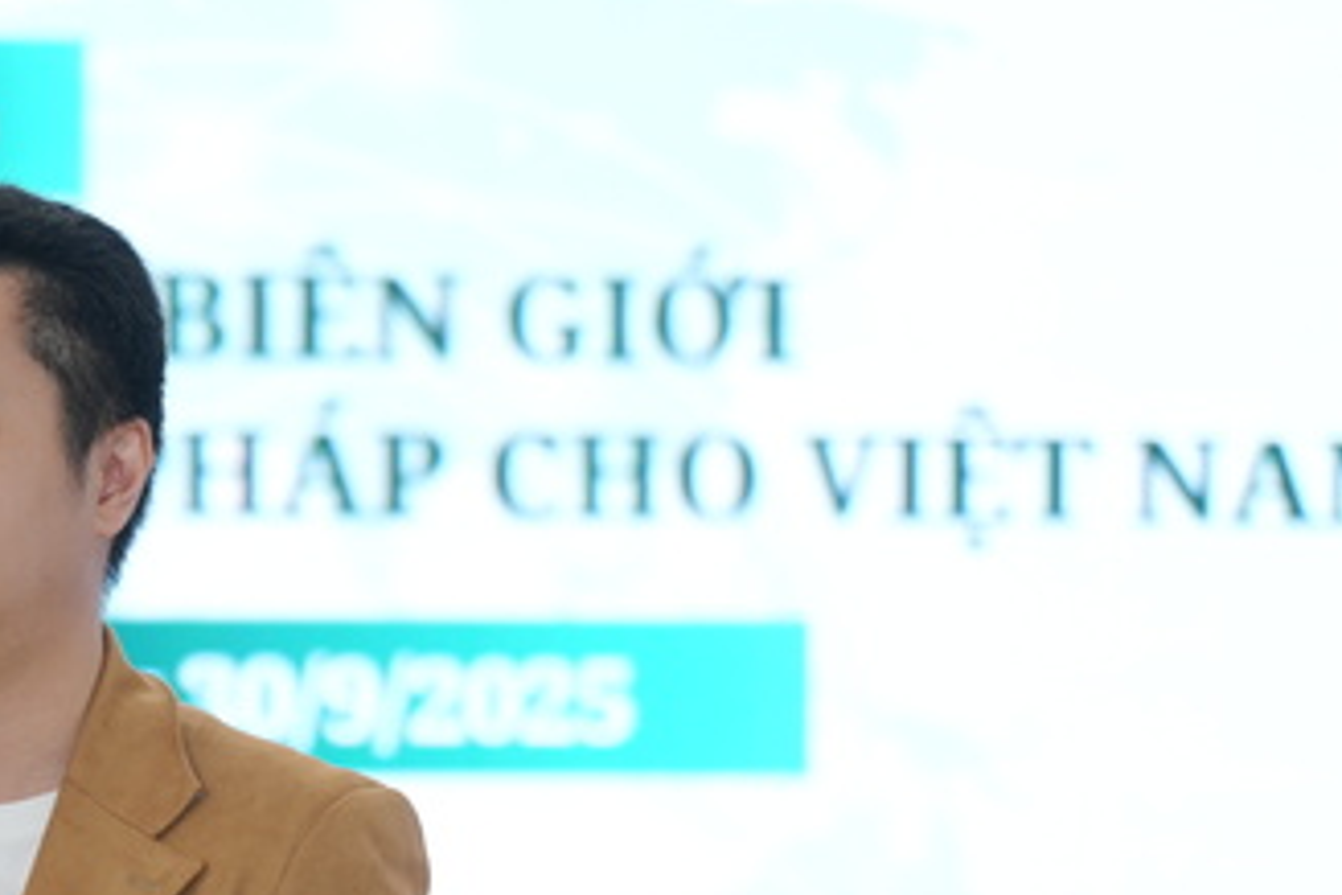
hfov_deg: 7.6
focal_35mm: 269
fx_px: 10027
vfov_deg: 5.1
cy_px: 1000
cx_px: -107
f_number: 2.8
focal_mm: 110
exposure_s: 1/160
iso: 400
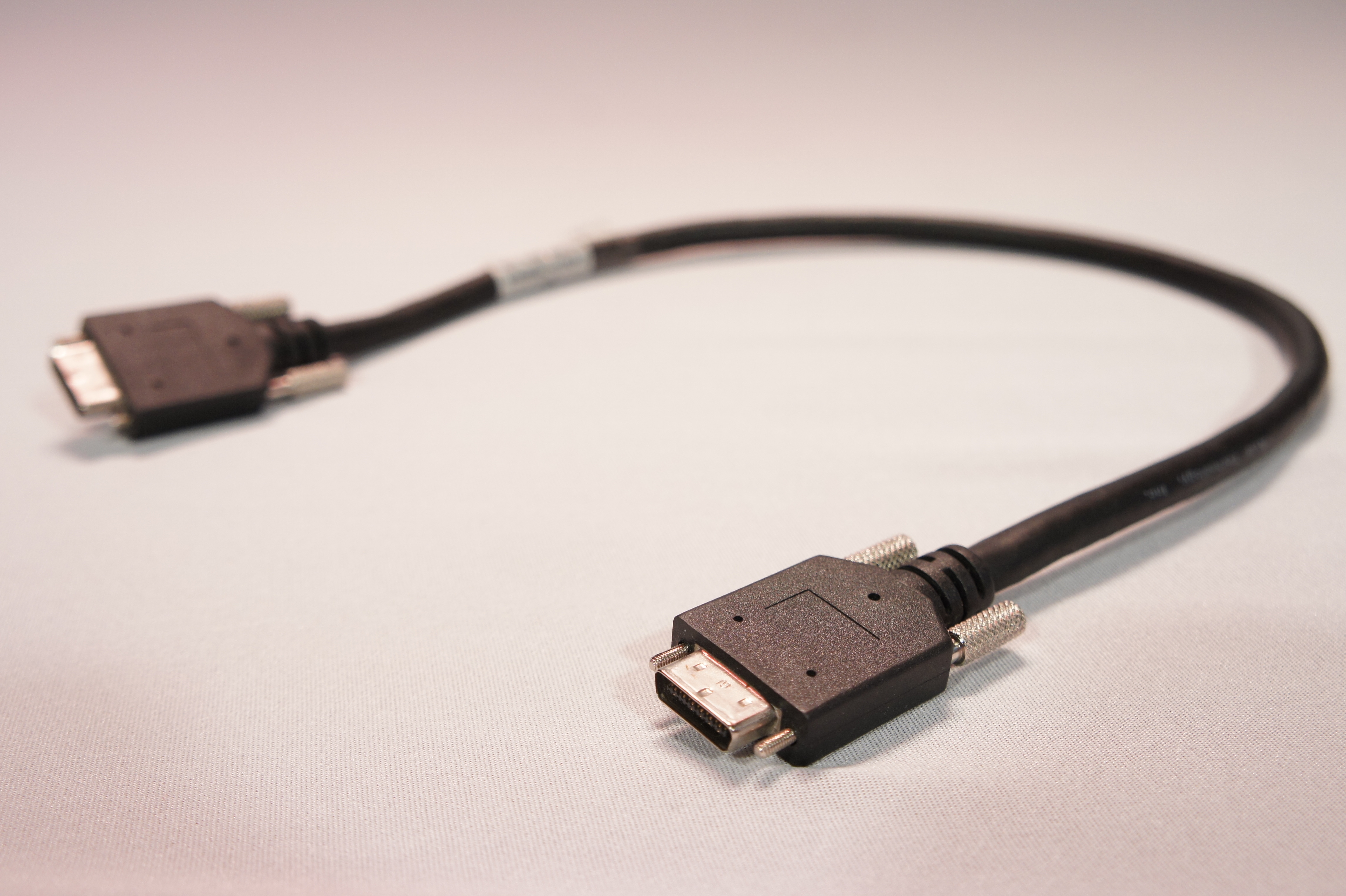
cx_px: 673
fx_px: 1457
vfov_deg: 34.2
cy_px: 448
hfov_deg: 49.6
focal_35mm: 39
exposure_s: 1/15
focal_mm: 26
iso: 800
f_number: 5.6
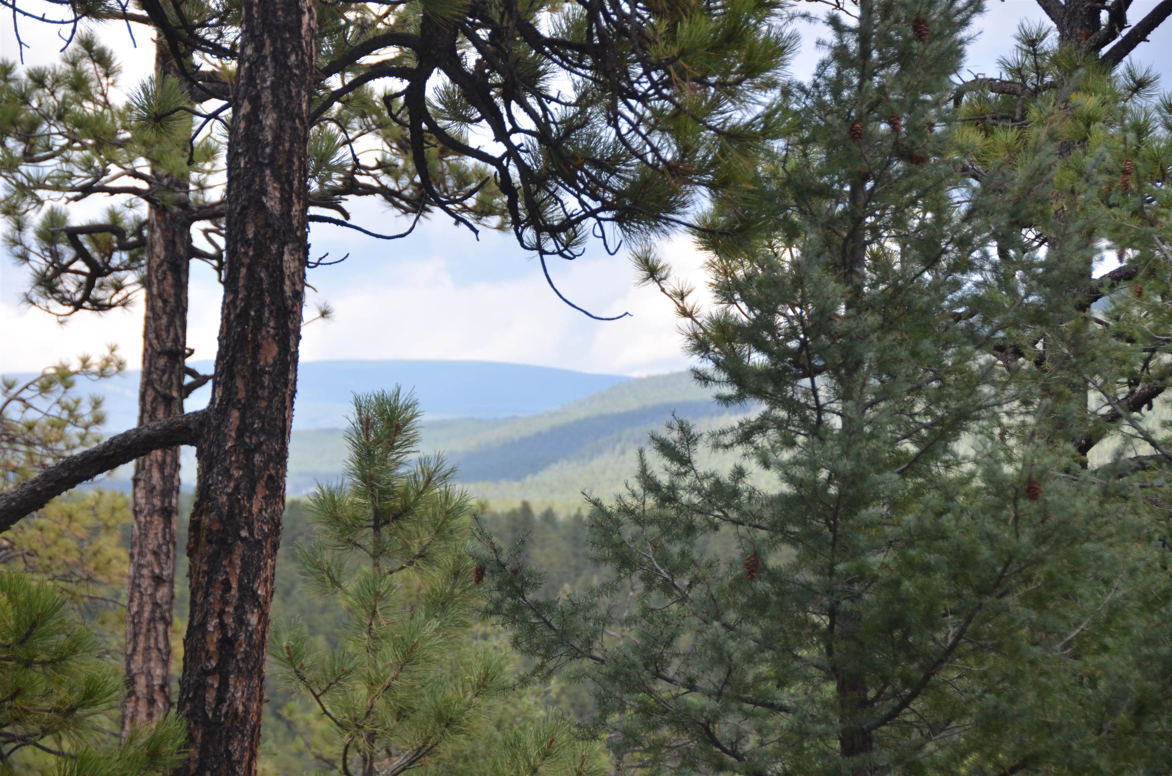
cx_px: 586
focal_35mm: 120
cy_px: 388
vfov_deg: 11.4
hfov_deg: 17.1
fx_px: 3898
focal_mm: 80
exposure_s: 1/250
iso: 125
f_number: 5
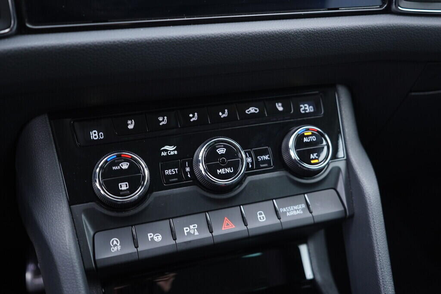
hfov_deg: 53.1
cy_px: 147
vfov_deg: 36.9
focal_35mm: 36
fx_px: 441
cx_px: 220
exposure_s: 1/40
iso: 400
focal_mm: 24
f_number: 2.8
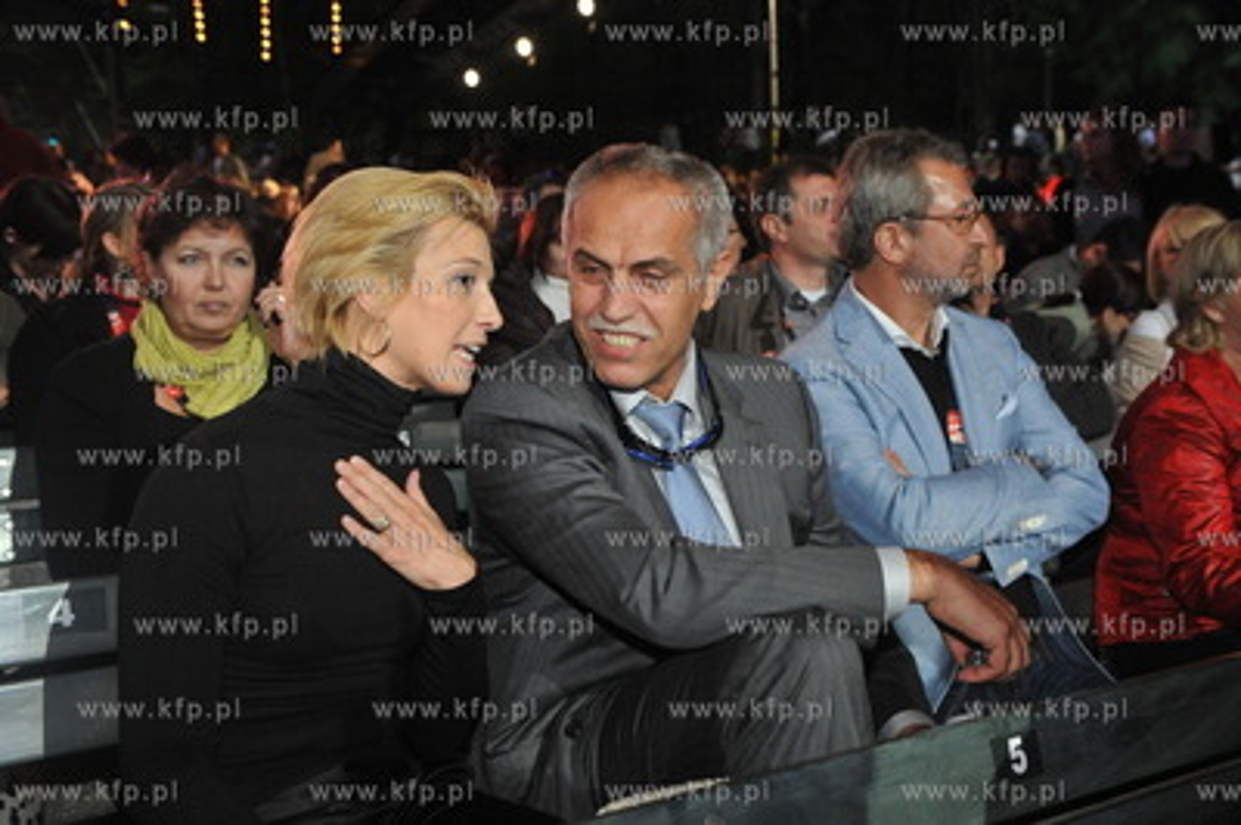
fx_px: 1309
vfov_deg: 35.0
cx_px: 620
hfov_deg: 50.7
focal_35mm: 38
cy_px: 412
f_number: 5.6
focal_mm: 38
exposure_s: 1/125
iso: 3200
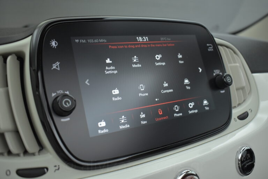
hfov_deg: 55.1
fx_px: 257
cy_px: 90
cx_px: 134
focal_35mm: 34
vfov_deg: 38.4
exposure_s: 1/250
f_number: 3.8
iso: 1600
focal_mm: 23
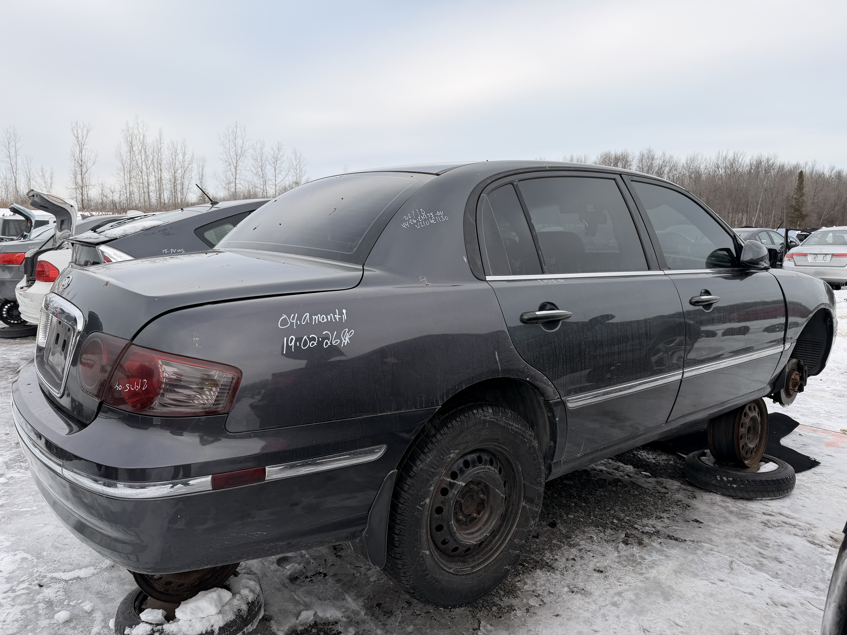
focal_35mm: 24
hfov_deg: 71.6
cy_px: 318
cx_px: 424
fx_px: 587
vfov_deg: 56.8
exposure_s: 1/1653
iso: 80
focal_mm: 6.76
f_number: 1.78
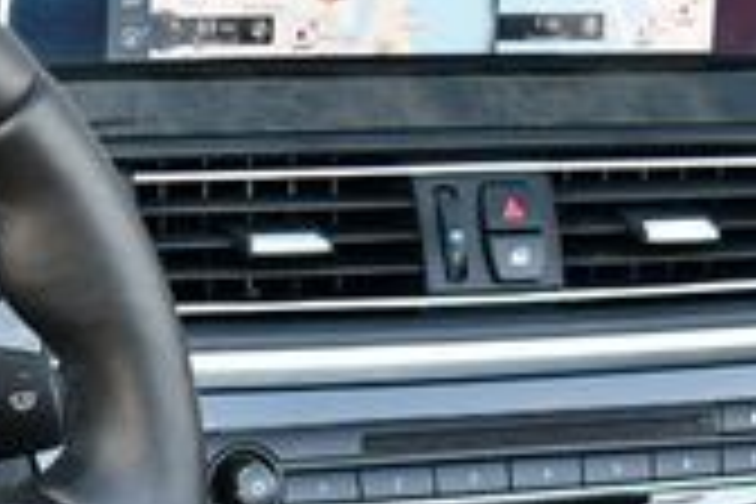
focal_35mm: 168
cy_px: 639
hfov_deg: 12.1
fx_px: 3528
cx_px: -22
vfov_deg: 8.1
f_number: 3.8
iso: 640
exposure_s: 1/250
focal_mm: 22
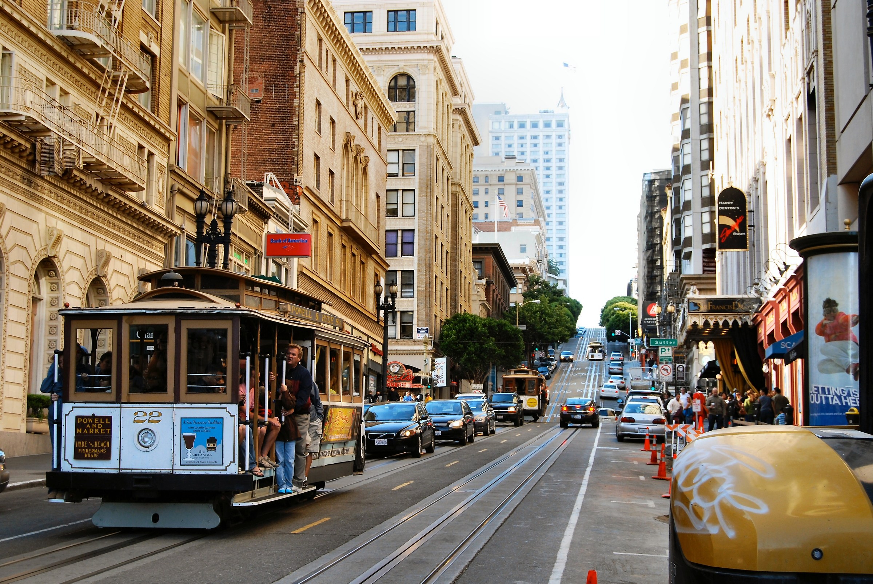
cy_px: 292
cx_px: 436
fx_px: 1384
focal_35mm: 57
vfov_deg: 23.8
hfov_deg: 35.0
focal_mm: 38
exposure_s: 1/80
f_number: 8
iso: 200
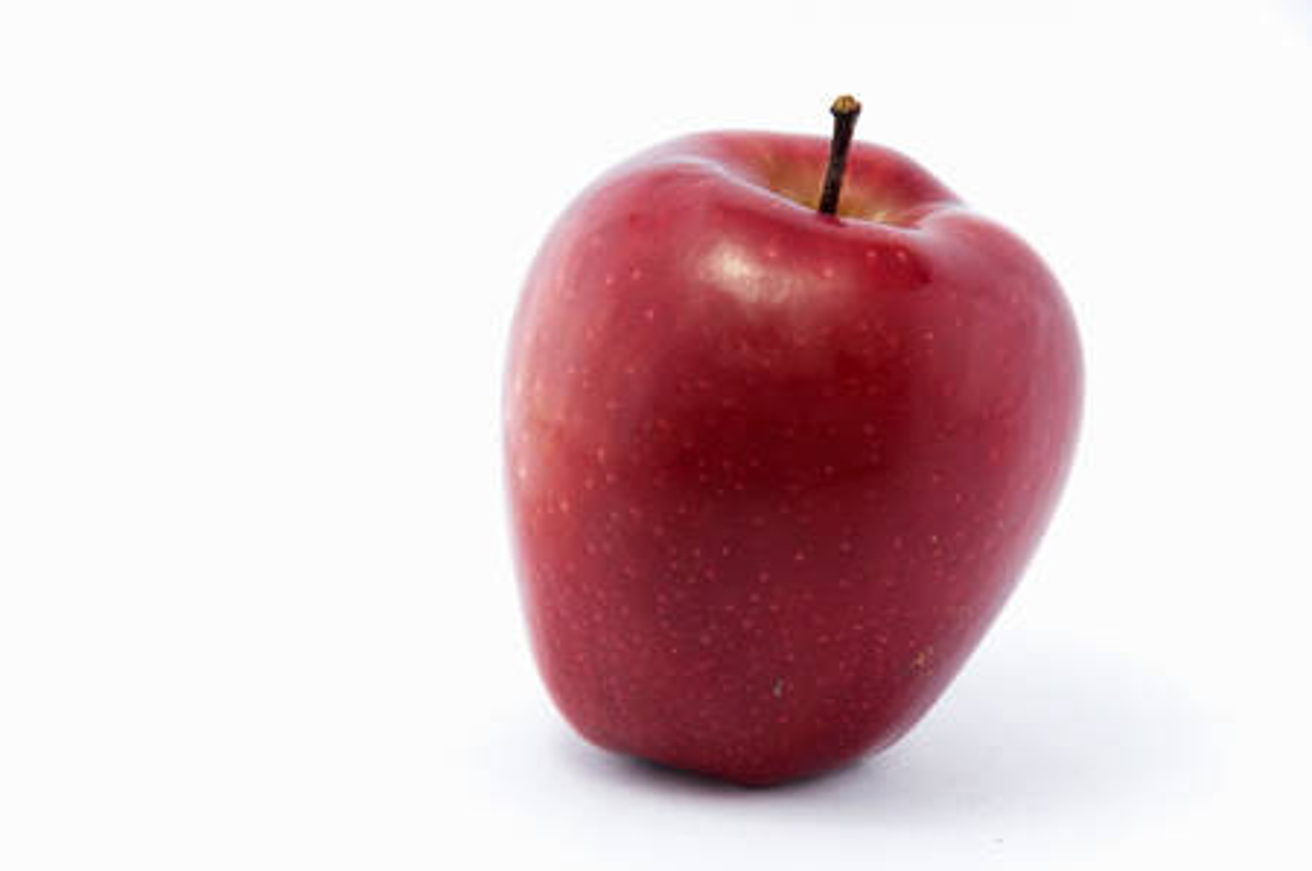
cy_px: 436
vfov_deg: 6.8
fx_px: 7372
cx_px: 656
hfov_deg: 10.2
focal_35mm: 202
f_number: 14
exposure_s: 1/160
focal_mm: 135
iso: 100
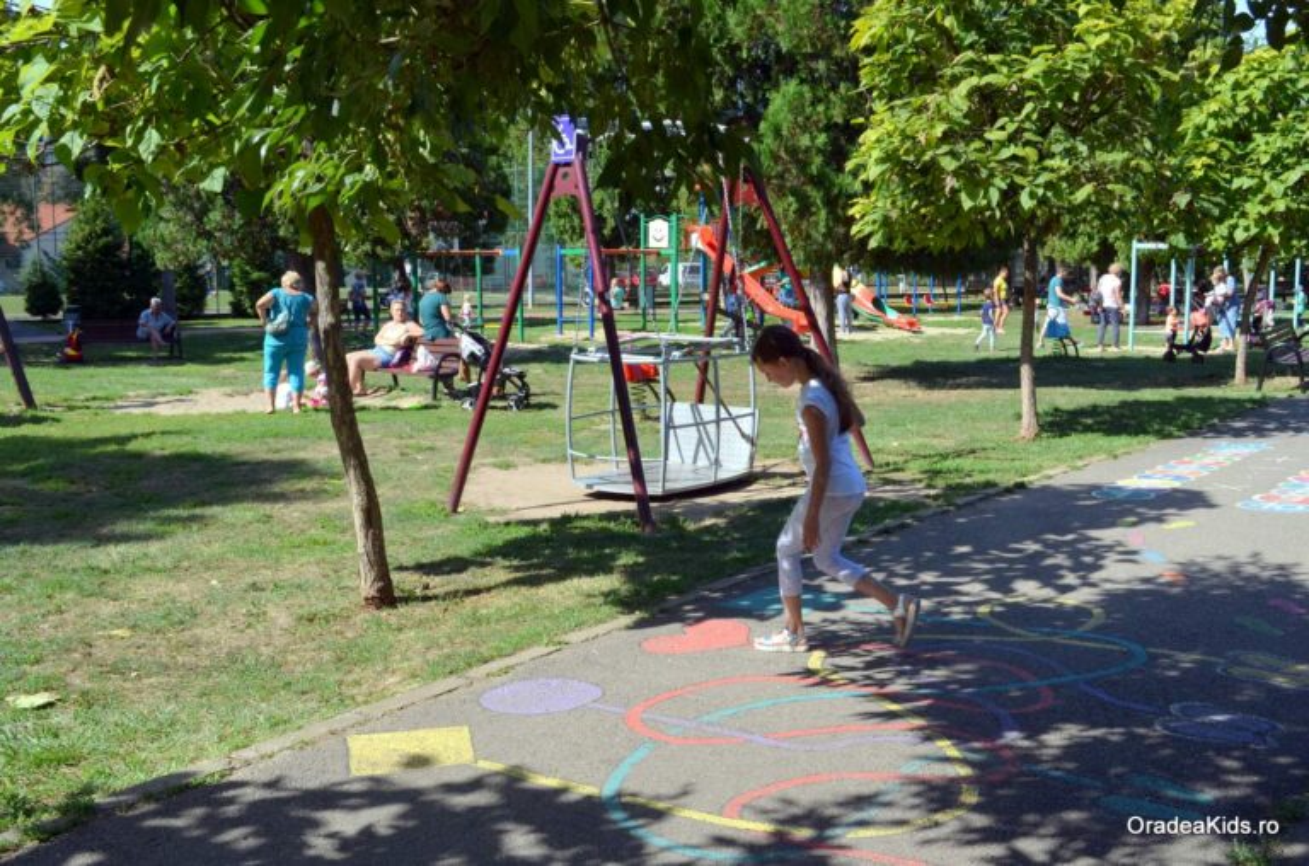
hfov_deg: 57.3
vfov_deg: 39.8
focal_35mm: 33
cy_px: 433
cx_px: 654
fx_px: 1197
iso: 160
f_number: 8
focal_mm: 22
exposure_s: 1/250
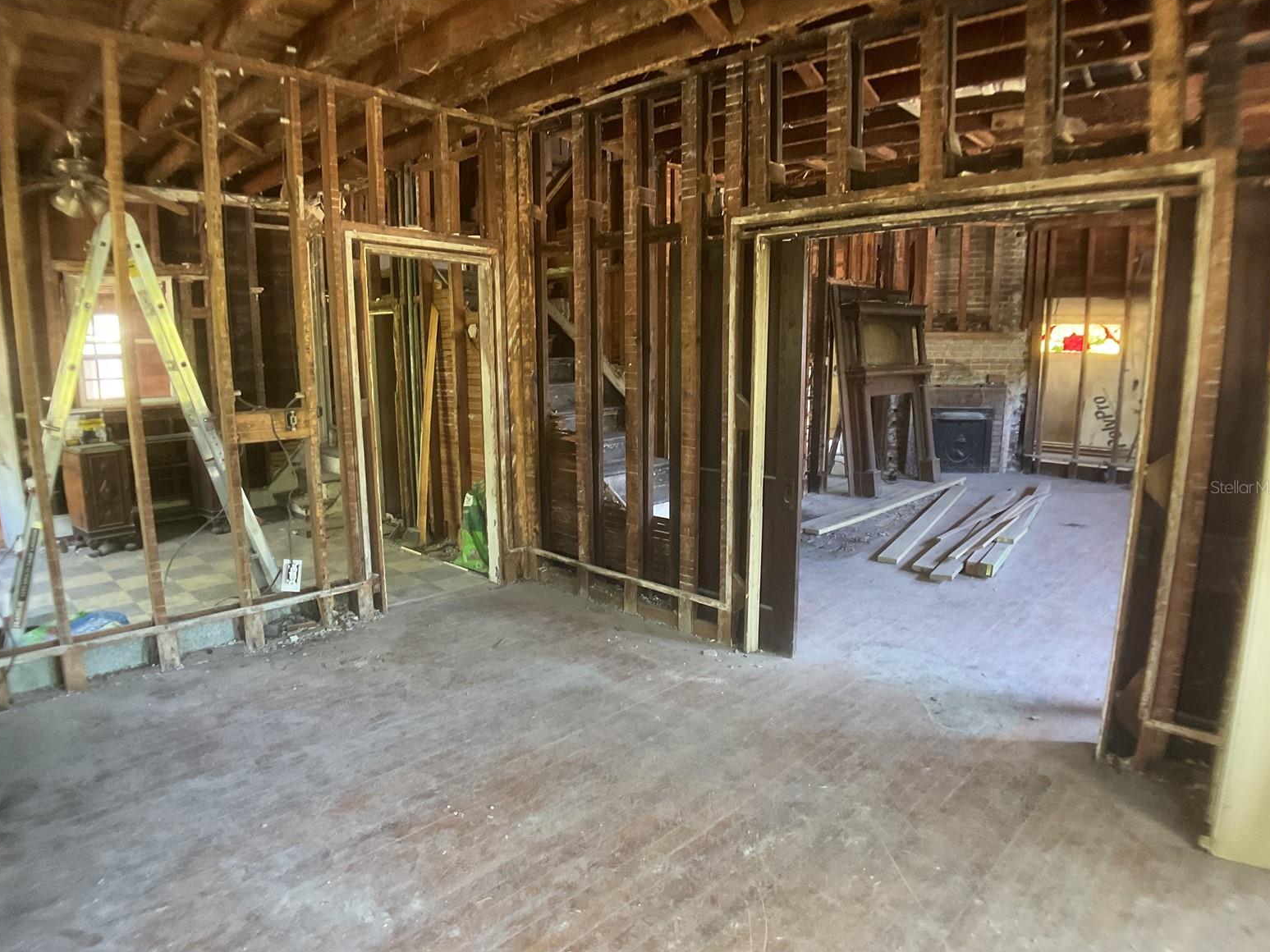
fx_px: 1101
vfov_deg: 46.8
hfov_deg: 60.0
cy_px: 487
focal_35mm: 30
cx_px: 631
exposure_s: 1/30
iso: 320
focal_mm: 3
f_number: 1.8
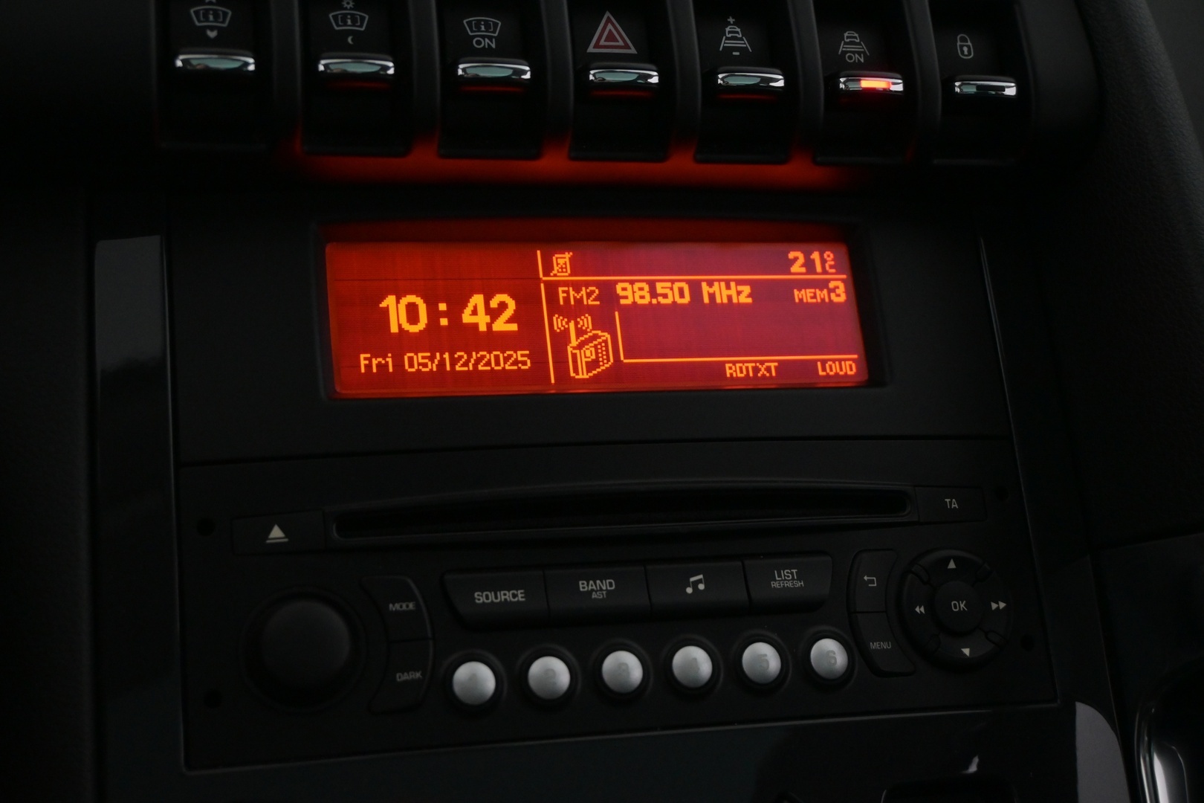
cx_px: 602
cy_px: 402
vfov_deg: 27.7
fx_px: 1630
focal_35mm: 49
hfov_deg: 40.5
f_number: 5.6
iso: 2500
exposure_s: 1/125
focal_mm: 32.5
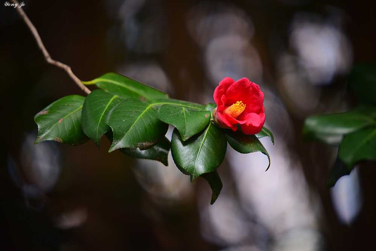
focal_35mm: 500
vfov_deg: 2.8
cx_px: 188
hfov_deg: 4.1
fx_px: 5223
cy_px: 126
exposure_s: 1/160
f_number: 8
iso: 1000
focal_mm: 500
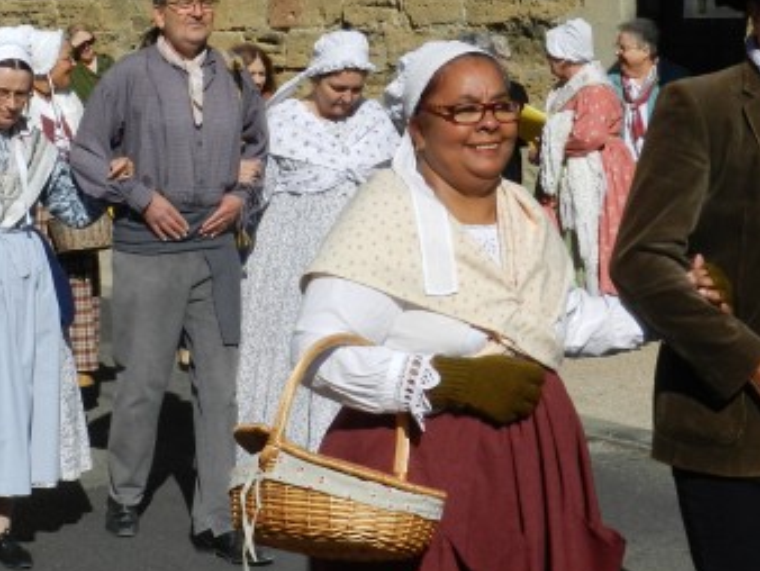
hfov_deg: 22.3
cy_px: 243
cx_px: 207
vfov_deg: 17.0
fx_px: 1911
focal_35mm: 87
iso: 160
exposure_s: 1/800
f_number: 6.3
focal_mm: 8.1
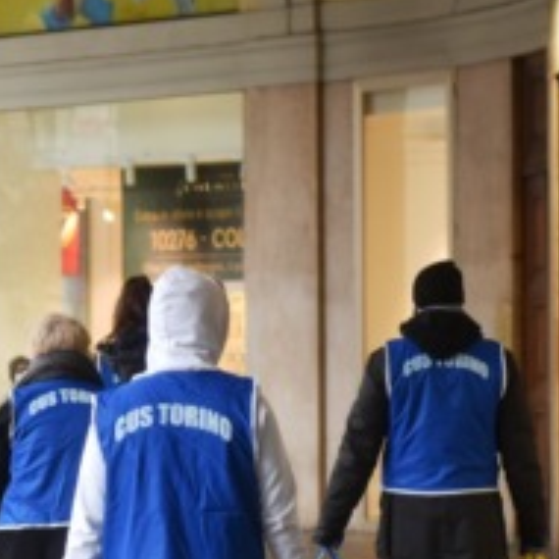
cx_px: -209
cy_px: 443
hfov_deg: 8.1
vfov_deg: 8.2
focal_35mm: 213
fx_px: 3892
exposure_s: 1/250
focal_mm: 70
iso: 1000
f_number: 2.8
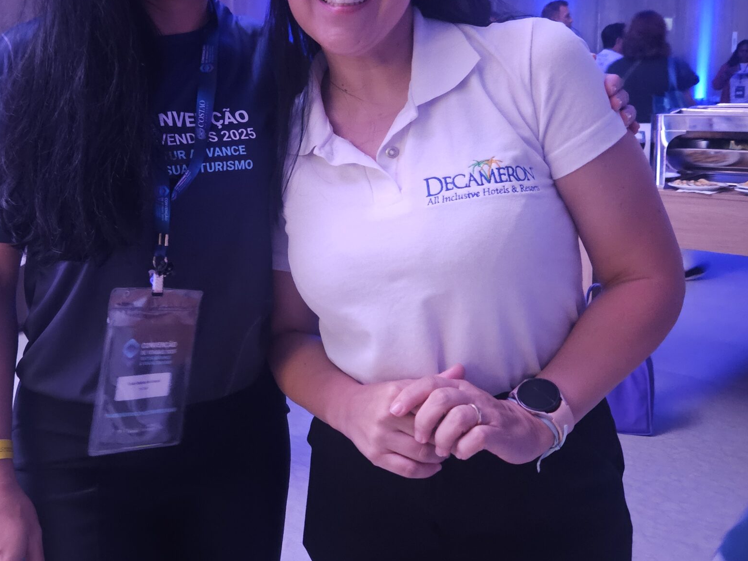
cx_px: 238
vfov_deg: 37.3
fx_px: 821
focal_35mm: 38
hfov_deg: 48.0
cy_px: 187
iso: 1250
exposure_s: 1/17
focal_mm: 5.4
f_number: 1.8
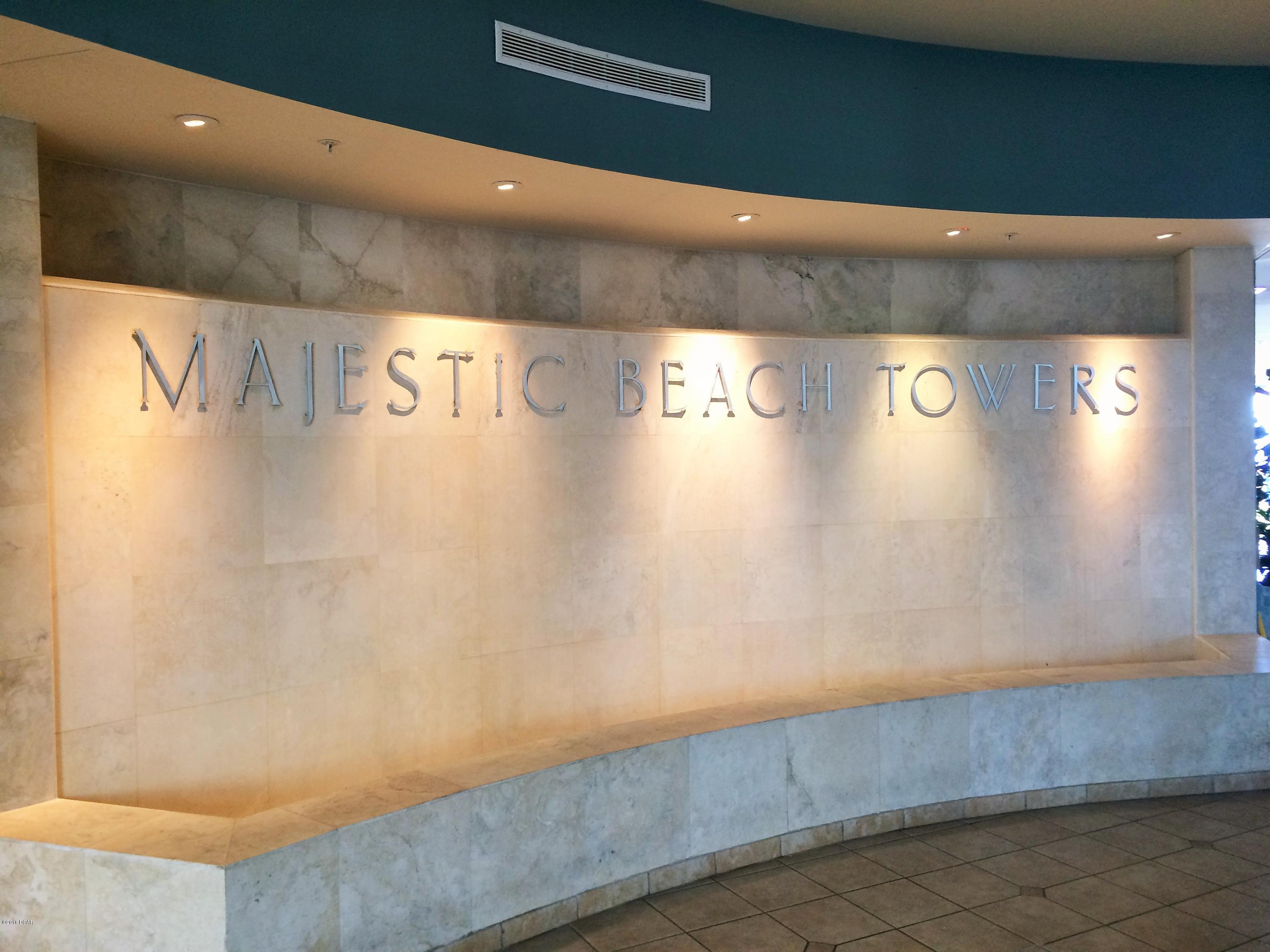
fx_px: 1064
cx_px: 635
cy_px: 476
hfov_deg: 61.7
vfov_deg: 48.2
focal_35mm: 29
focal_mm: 4.15
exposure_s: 1/30
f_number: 2.2
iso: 80
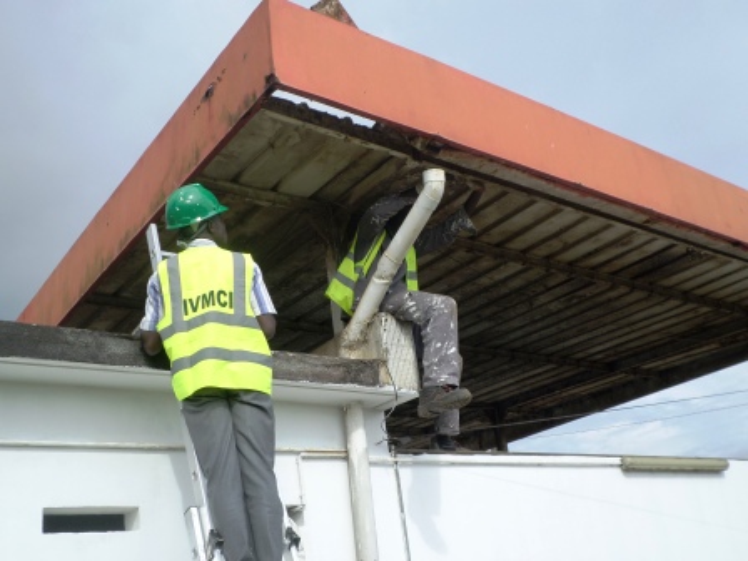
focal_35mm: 36
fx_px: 778
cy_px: 280
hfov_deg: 51.4
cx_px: 374
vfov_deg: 39.7
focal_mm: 6.5
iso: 80
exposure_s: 1/750
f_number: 3
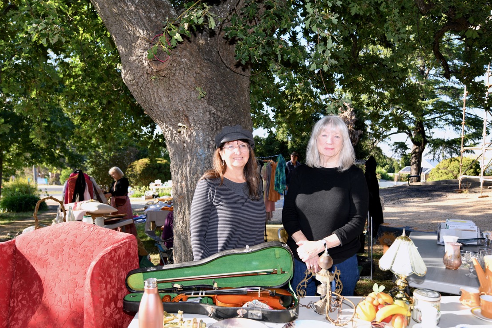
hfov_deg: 67.4
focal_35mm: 27
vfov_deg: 47.7
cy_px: 194
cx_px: 255
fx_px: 369
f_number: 4
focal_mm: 20
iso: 64
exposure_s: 1/250
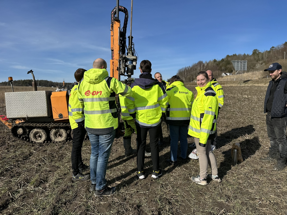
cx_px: 144
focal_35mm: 24
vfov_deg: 56.8
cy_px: 108
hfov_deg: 71.6
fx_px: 199
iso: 80
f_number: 1.78
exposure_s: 1/7042
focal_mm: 6.86
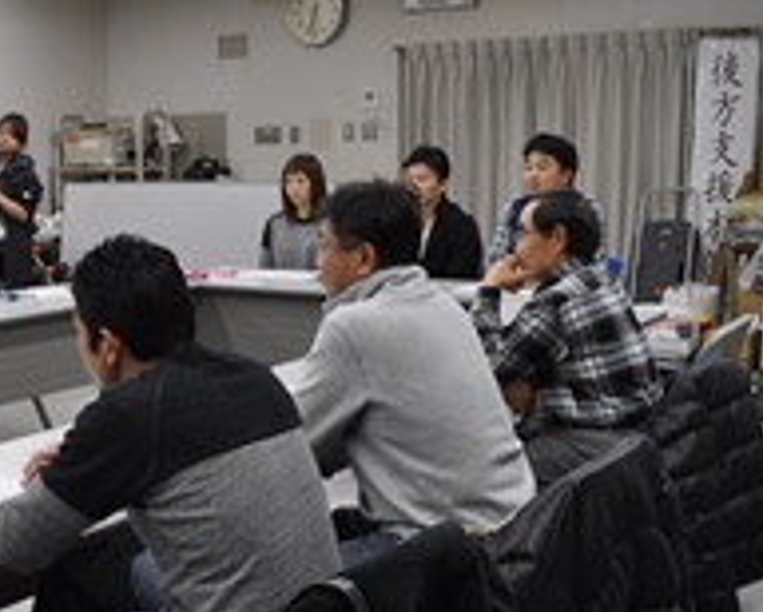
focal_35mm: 59
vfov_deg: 25.7
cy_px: 393
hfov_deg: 30.5
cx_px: 79
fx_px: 1334
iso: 400
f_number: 5
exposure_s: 1/100
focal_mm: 18
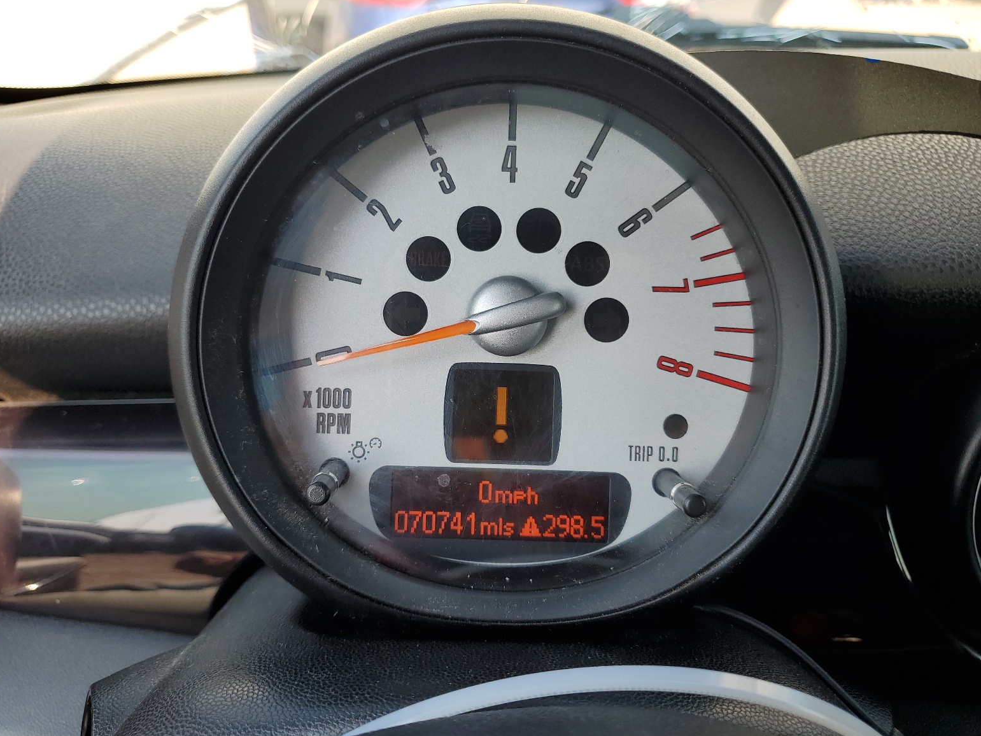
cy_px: 369
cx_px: 502
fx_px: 765
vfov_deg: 51.4
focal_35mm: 27
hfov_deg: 65.3
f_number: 1.5
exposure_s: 1/455
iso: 50
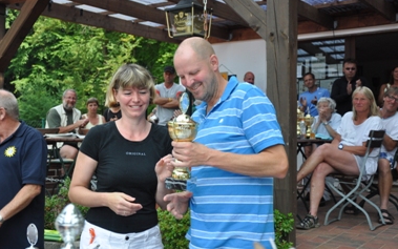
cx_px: 179
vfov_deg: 27.4
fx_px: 510
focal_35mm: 47
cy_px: 109
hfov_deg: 42.6
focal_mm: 26
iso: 500
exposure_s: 1/1000
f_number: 4
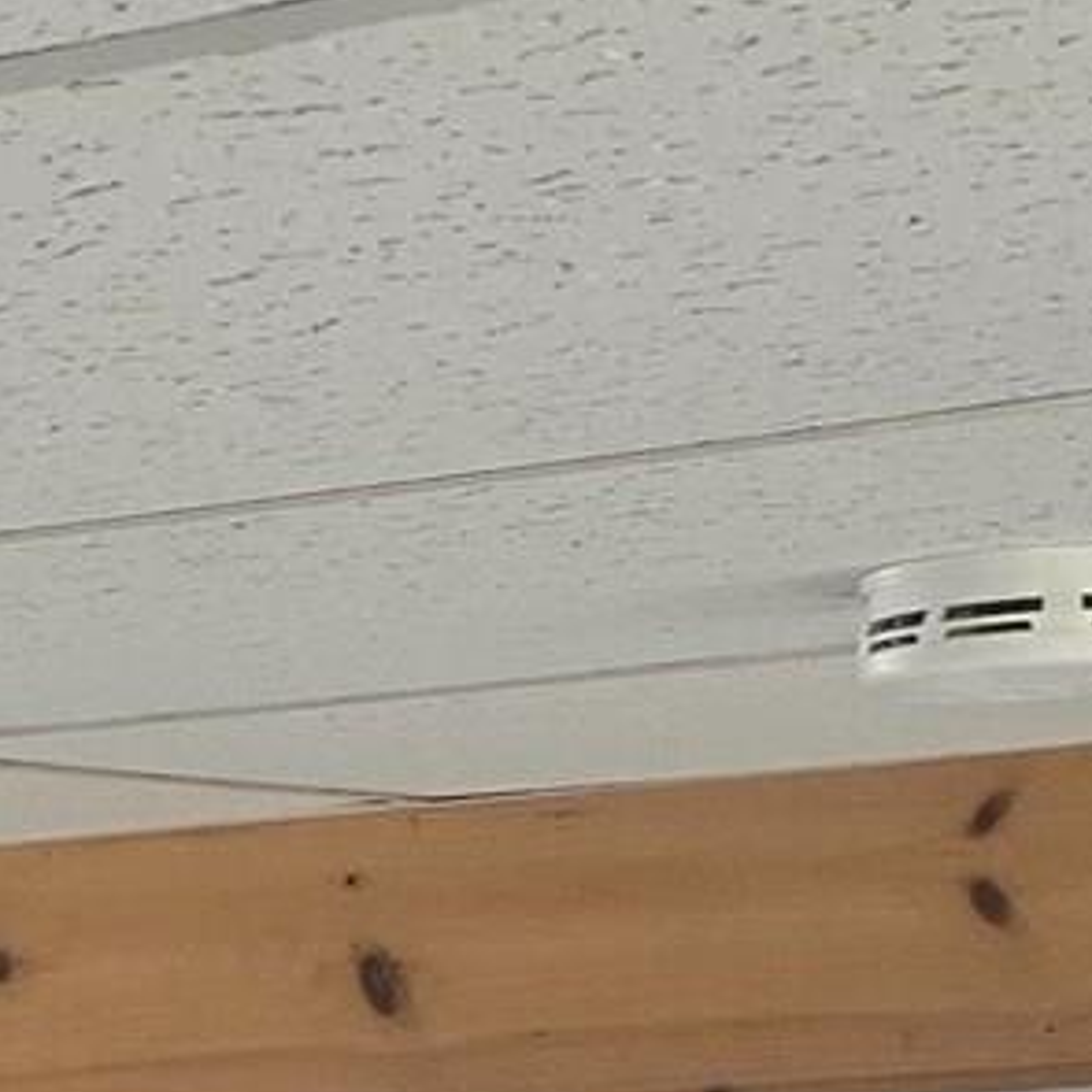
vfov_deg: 9.3
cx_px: -7
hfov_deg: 10.9
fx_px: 5675
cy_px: 2987
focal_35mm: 159
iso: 250
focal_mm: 6.3
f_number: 1.7
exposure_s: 1/120
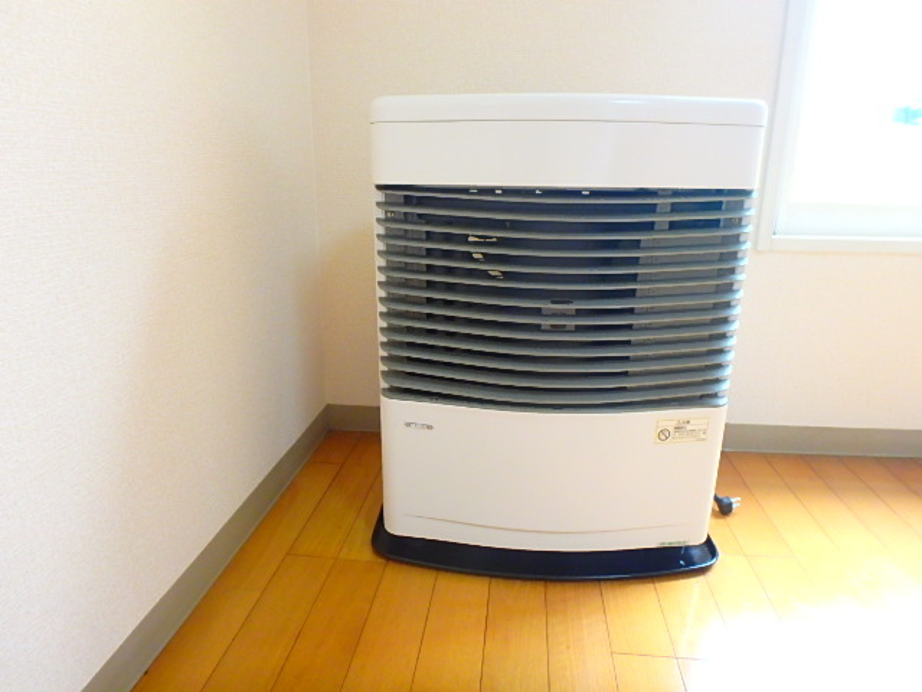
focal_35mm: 21
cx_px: 461
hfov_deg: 79.0
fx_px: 559
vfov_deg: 63.4
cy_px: 346
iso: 400
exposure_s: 1/30
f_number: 3.5
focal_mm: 3.7
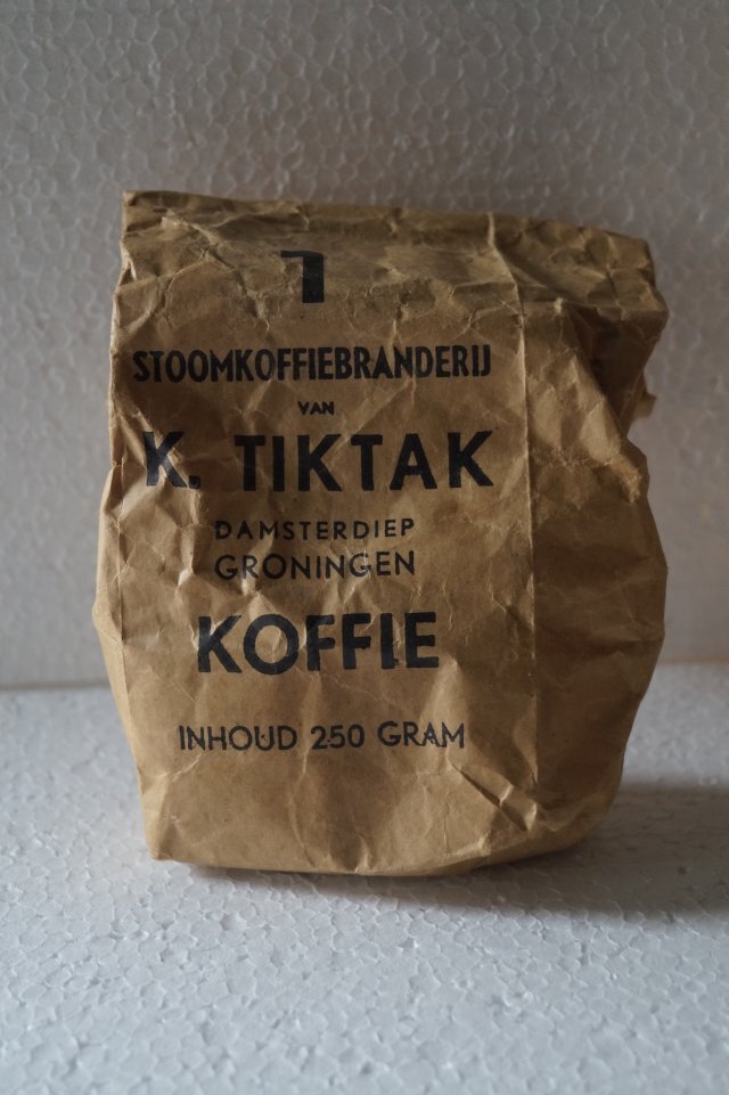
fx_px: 2280
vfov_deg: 27.0
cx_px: 364
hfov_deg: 18.2
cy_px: 548
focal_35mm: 75
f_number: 5.6
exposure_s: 1/80
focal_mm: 50
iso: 3200
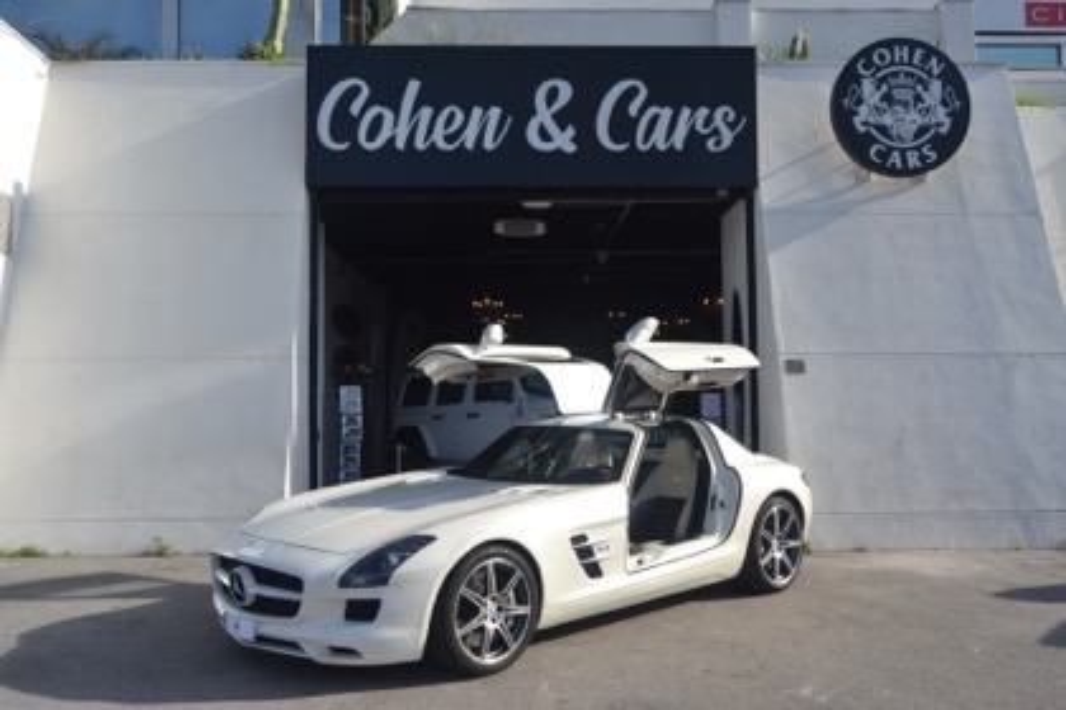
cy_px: 355
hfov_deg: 61.9
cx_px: 533
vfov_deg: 43.6
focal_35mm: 30
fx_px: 888
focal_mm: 20
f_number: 8
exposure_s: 1/250
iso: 100
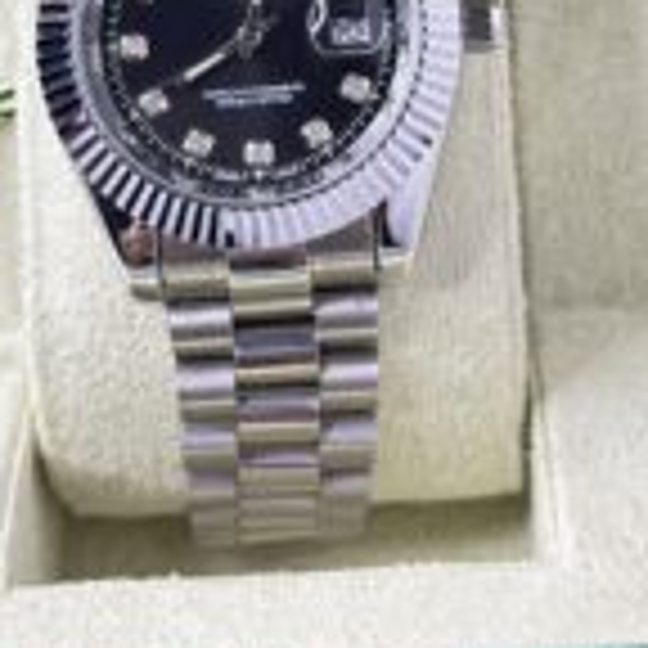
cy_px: 27
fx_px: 2499
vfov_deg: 14.6
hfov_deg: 14.8
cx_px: 333
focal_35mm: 118
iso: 125
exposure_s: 1/85
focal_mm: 6.86
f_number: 1.78
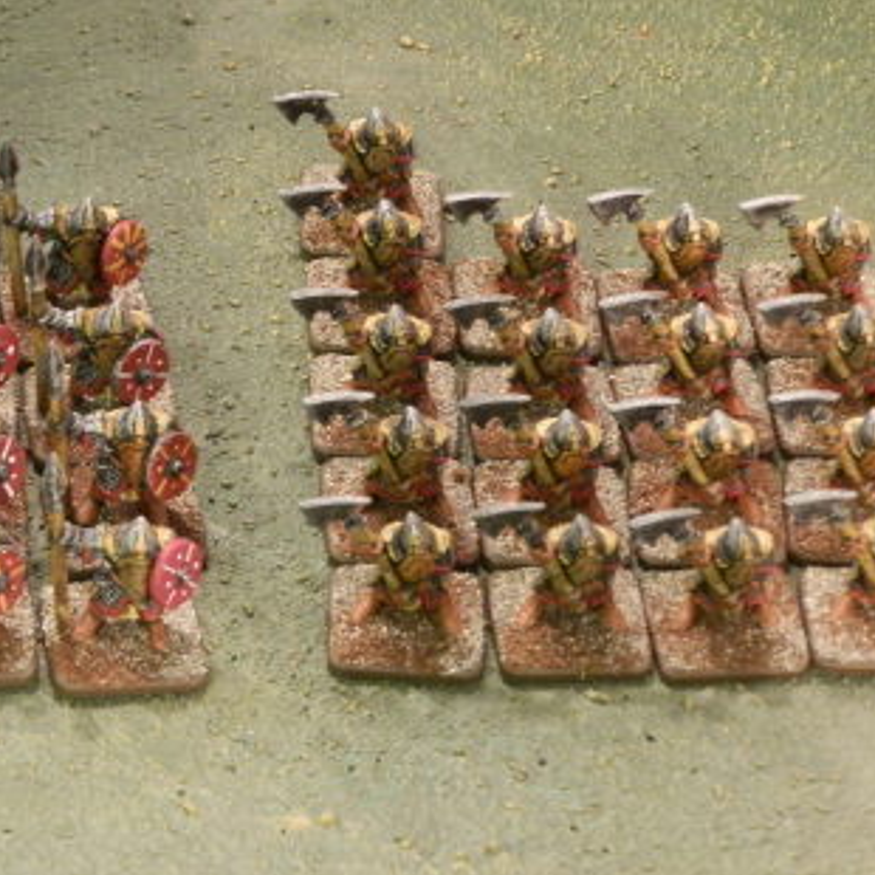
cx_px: 198
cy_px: 404
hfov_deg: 10.4
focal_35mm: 168
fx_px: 4804
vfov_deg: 10.4
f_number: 4.1
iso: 320
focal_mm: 19.78
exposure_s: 1/8
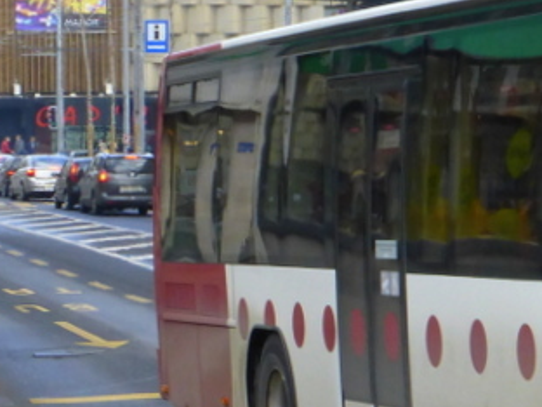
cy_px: 218
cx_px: 818
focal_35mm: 201
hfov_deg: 9.6
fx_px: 3147
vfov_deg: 7.4
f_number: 4.6
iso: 200
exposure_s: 1/250
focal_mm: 9.7
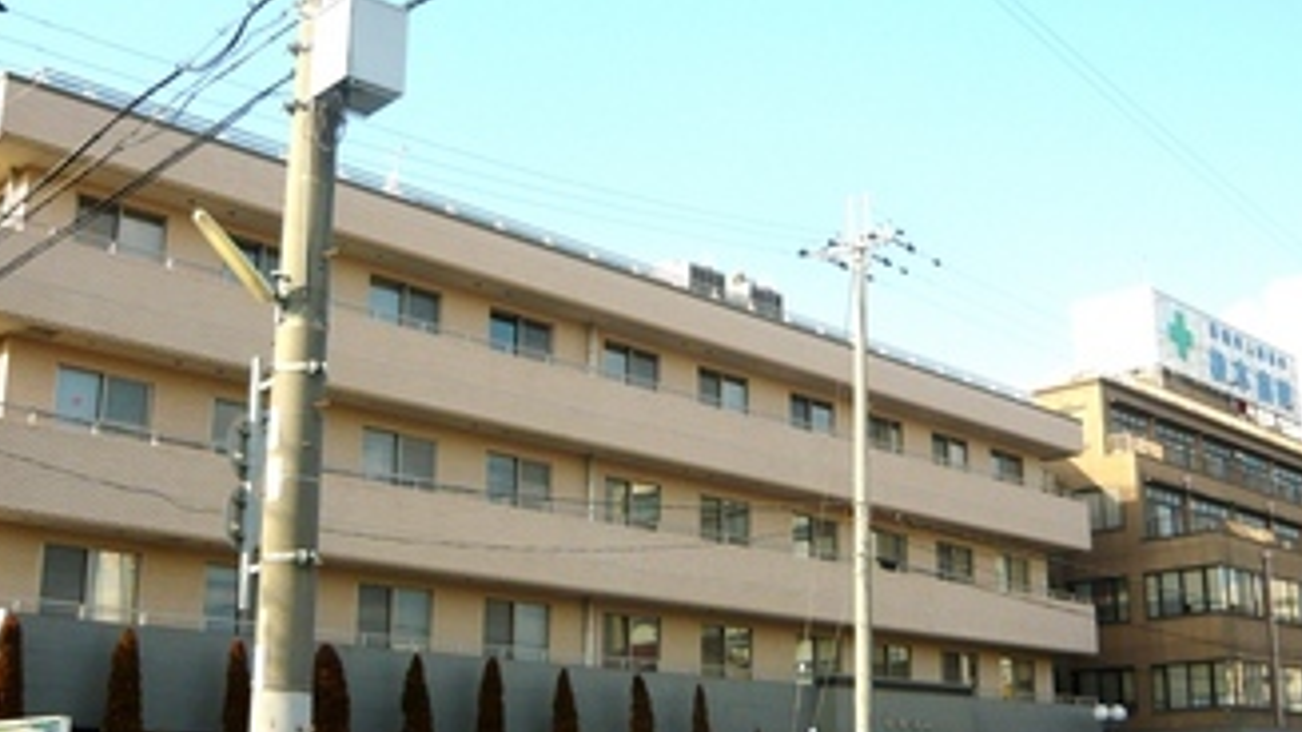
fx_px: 1519
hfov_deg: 46.4
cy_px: 402
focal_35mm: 44
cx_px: 669
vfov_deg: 27.1
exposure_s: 1/800
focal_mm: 5.5
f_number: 2.8
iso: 100
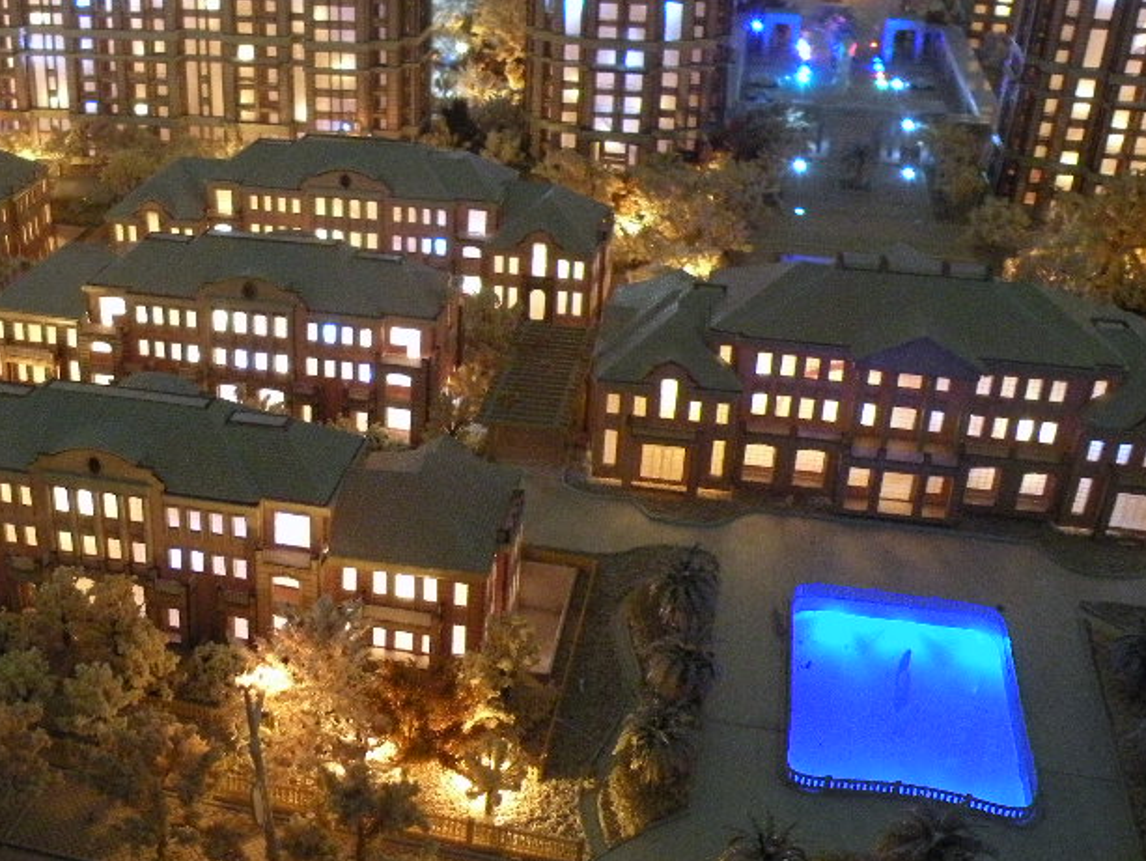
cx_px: 258
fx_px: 1490
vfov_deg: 32.2
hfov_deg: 40.6
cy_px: 461
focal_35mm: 45
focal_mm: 4.7
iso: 400
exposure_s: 1/37.3
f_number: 2.8
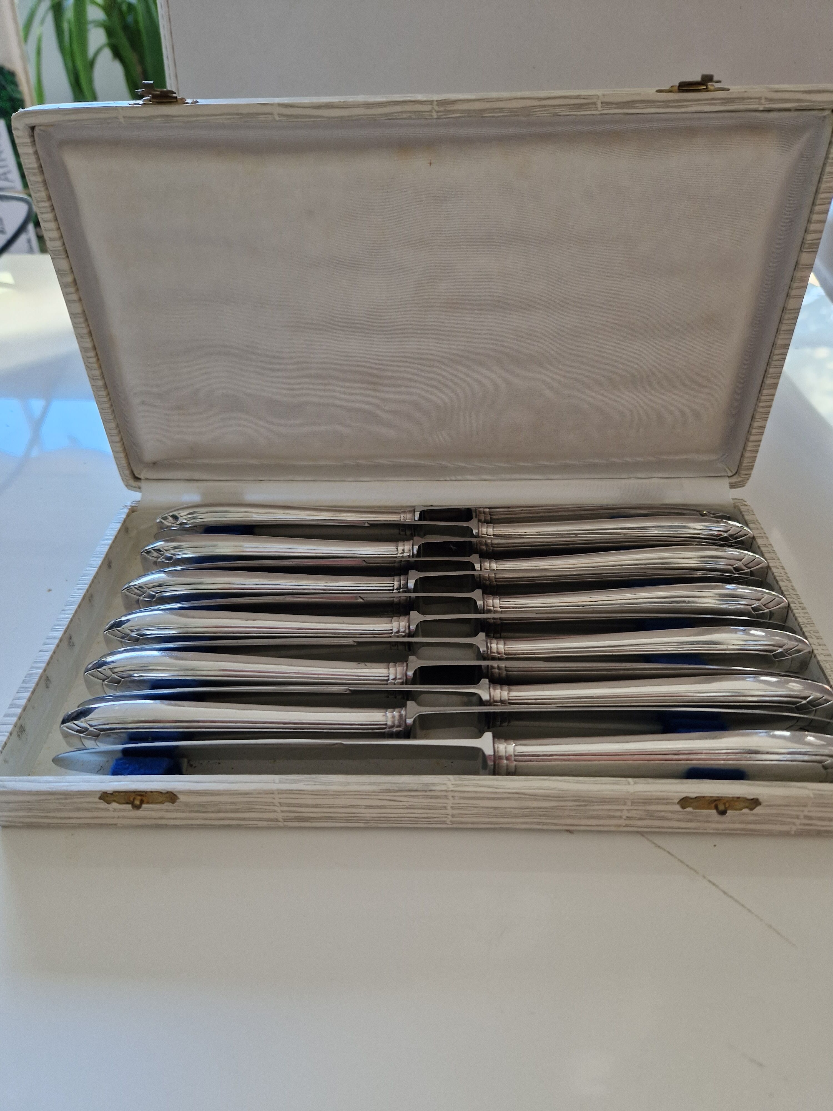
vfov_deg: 73.9
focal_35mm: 23
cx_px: 416
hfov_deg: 58.9
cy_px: 556
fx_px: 738
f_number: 1.8
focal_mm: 5.4
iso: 200
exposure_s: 1/100
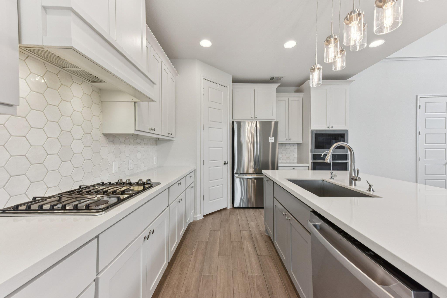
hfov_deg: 104.2
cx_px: 224
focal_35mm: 14
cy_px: 149
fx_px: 174
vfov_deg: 81.2
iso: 800
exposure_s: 1/100
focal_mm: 14
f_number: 8
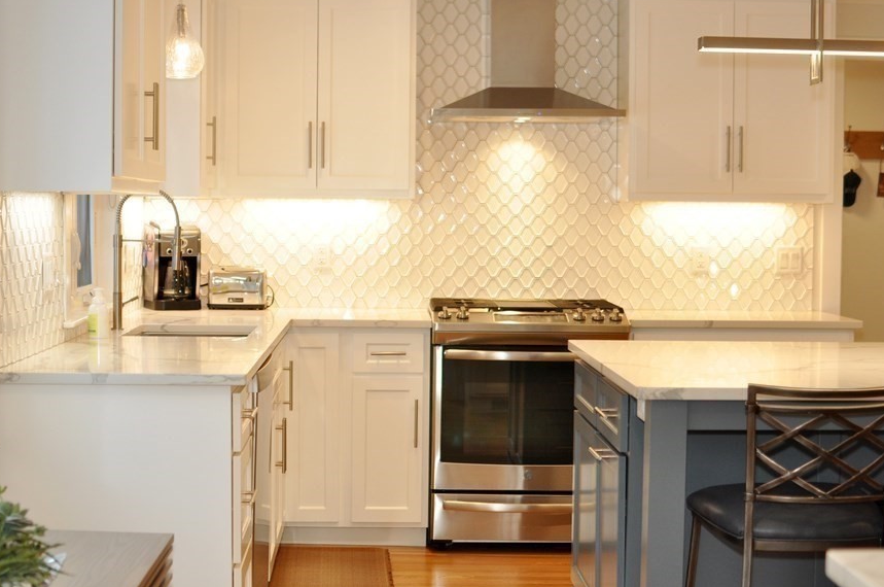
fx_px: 1535
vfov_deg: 21.6
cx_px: 404
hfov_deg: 32.1
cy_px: 322
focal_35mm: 63
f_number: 2.5
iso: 400
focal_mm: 35
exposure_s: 1/160
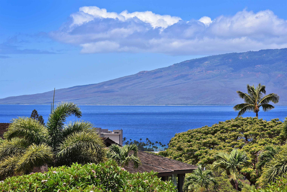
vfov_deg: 8.9
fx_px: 1236
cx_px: 144
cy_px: 96
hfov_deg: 13.2
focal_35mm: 155
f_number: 18
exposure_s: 1/200
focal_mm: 155
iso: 250
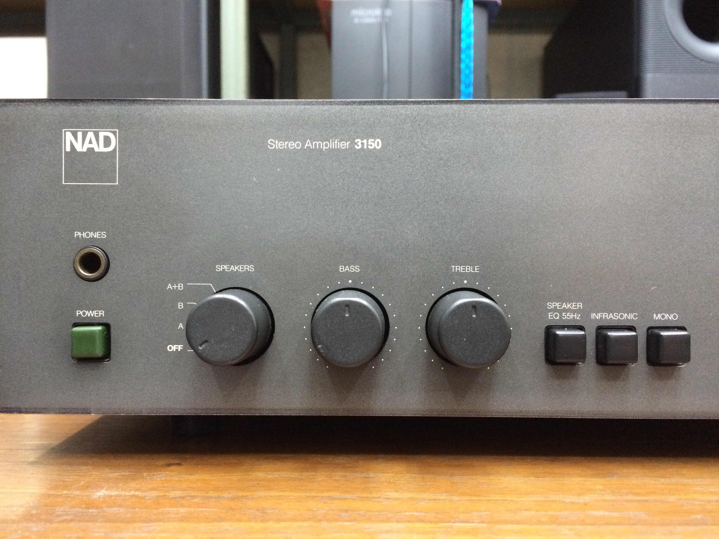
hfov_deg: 61.7
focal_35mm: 29
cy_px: 270
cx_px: 360
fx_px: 602
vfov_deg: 48.2
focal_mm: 4.15
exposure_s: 1/20
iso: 320
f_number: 2.2
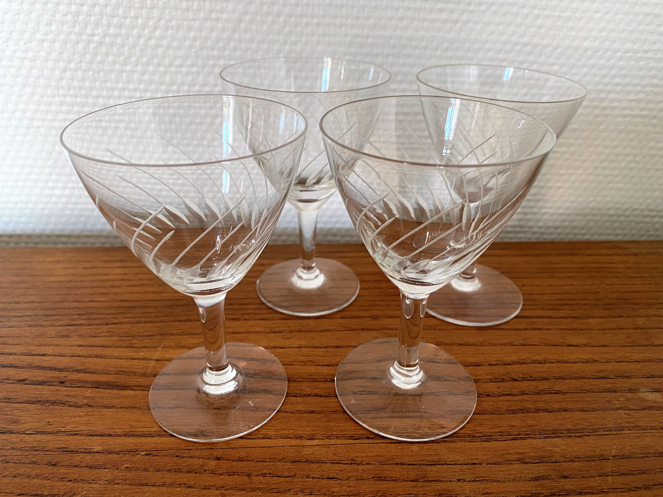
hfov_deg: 67.3
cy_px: 248
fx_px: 498
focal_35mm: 26
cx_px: 332
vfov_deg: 53.1
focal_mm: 4.25
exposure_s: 1/60
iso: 125
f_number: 1.8
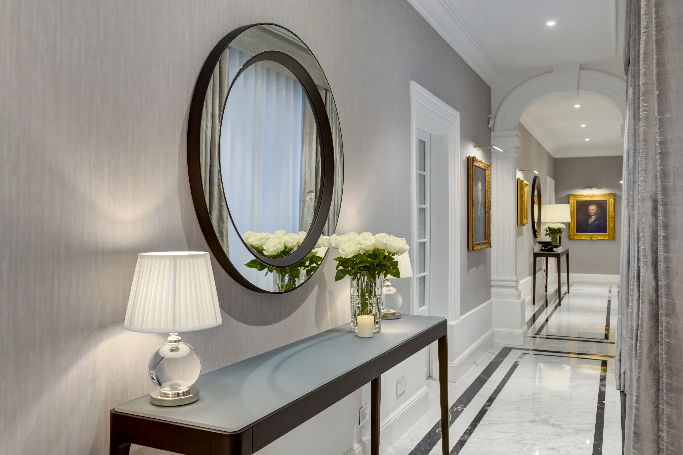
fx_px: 588
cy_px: 228
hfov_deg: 60.3
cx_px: 342
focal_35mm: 31
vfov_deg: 42.3
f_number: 8
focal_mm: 31
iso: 200
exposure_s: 1/8
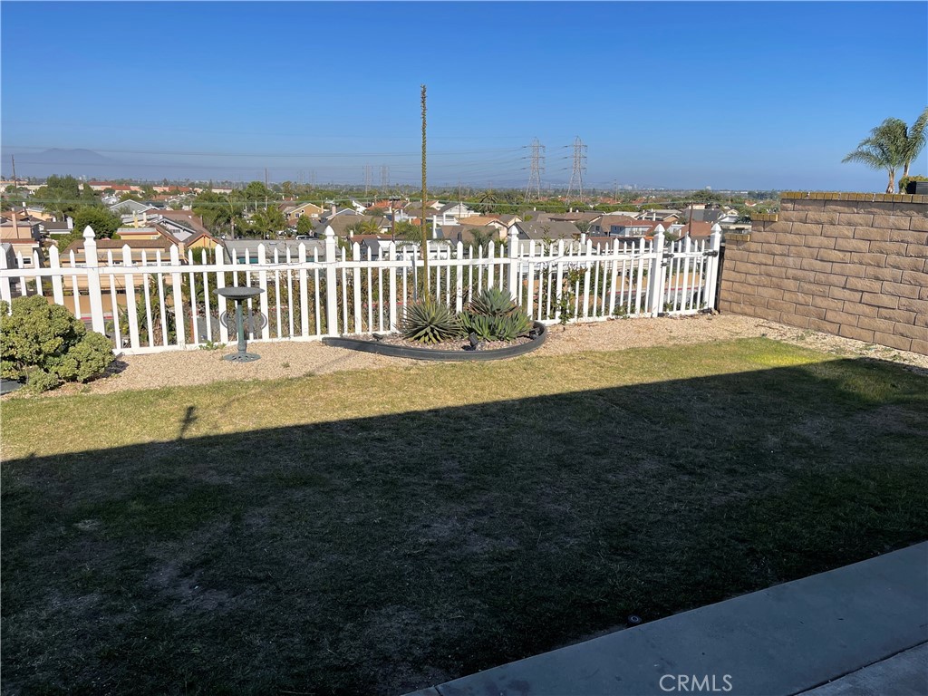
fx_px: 697
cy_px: 348
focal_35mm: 26
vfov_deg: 53.1
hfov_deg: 67.3
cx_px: 464
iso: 32
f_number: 1.6
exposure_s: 1/4049
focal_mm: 5.1
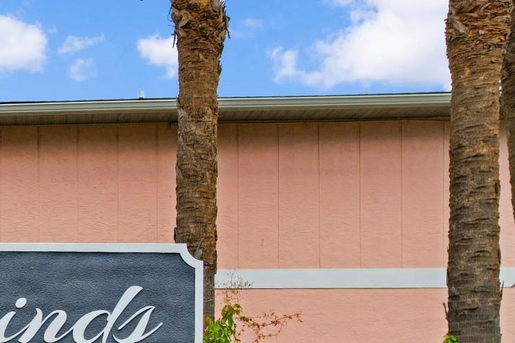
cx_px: -56
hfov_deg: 34.1
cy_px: 355
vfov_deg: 25.4
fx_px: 715
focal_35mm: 50
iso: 110
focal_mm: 8.38
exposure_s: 1/200
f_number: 2.8
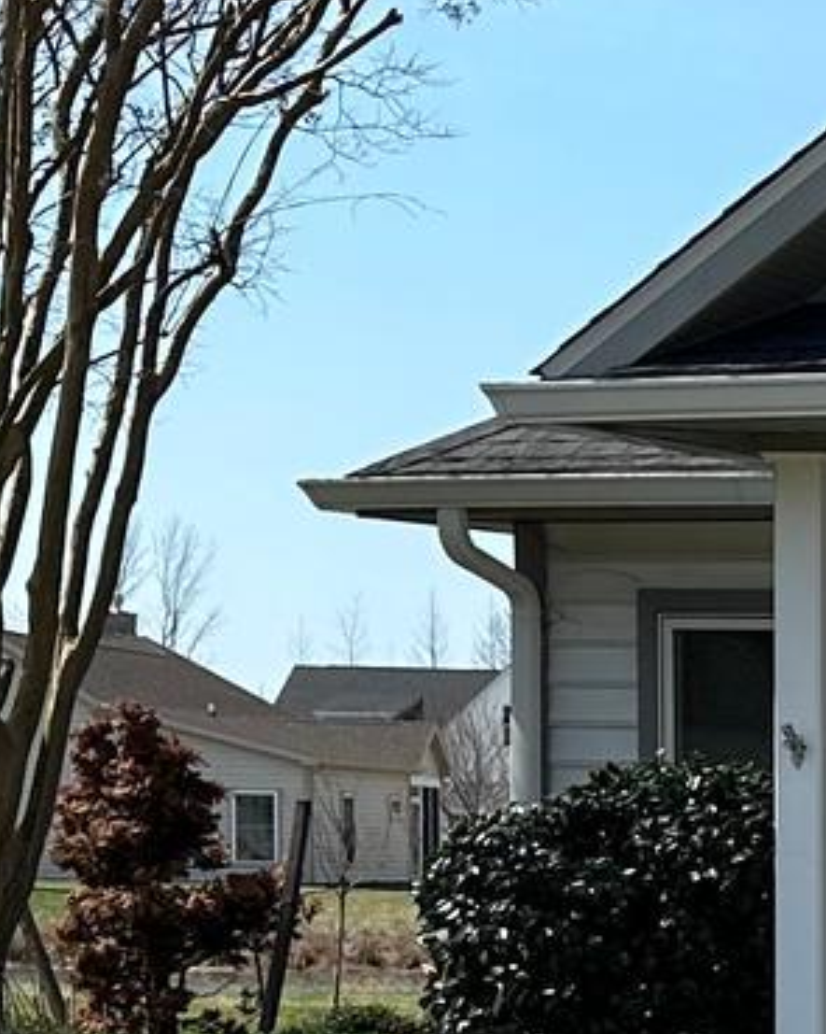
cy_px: 1084
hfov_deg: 10.6
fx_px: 3974
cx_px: 1792
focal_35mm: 130
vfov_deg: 14.5
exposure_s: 1/5000
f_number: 1.78
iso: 80
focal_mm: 6.86
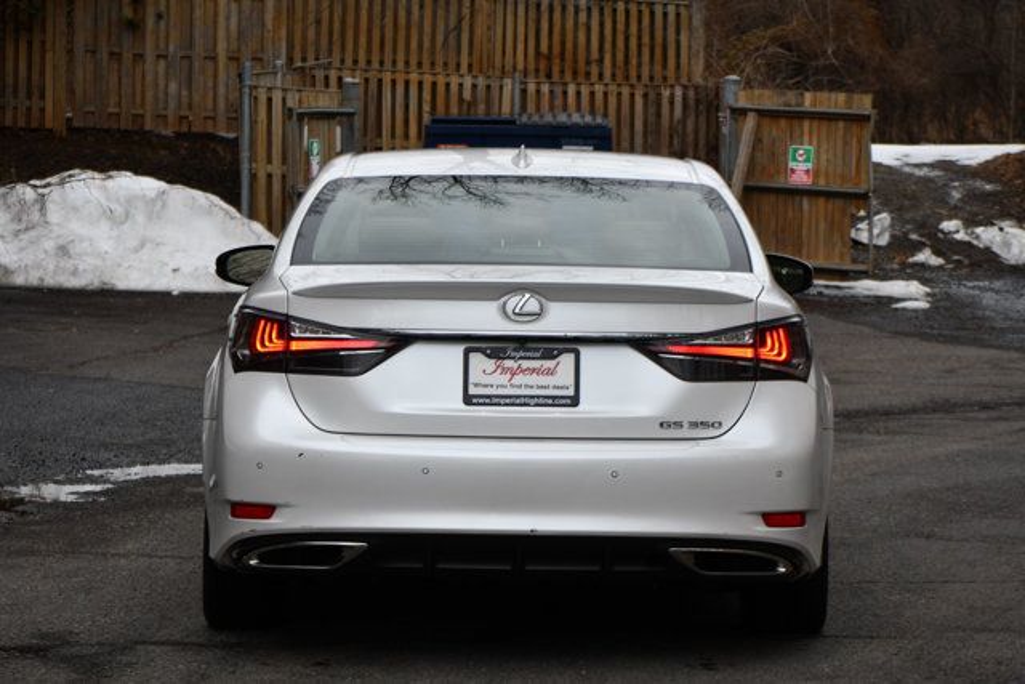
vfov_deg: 11.2
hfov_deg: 16.6
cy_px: 342
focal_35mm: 123
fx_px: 3503
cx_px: 512
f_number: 5.6
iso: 250
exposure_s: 1/250
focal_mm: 82
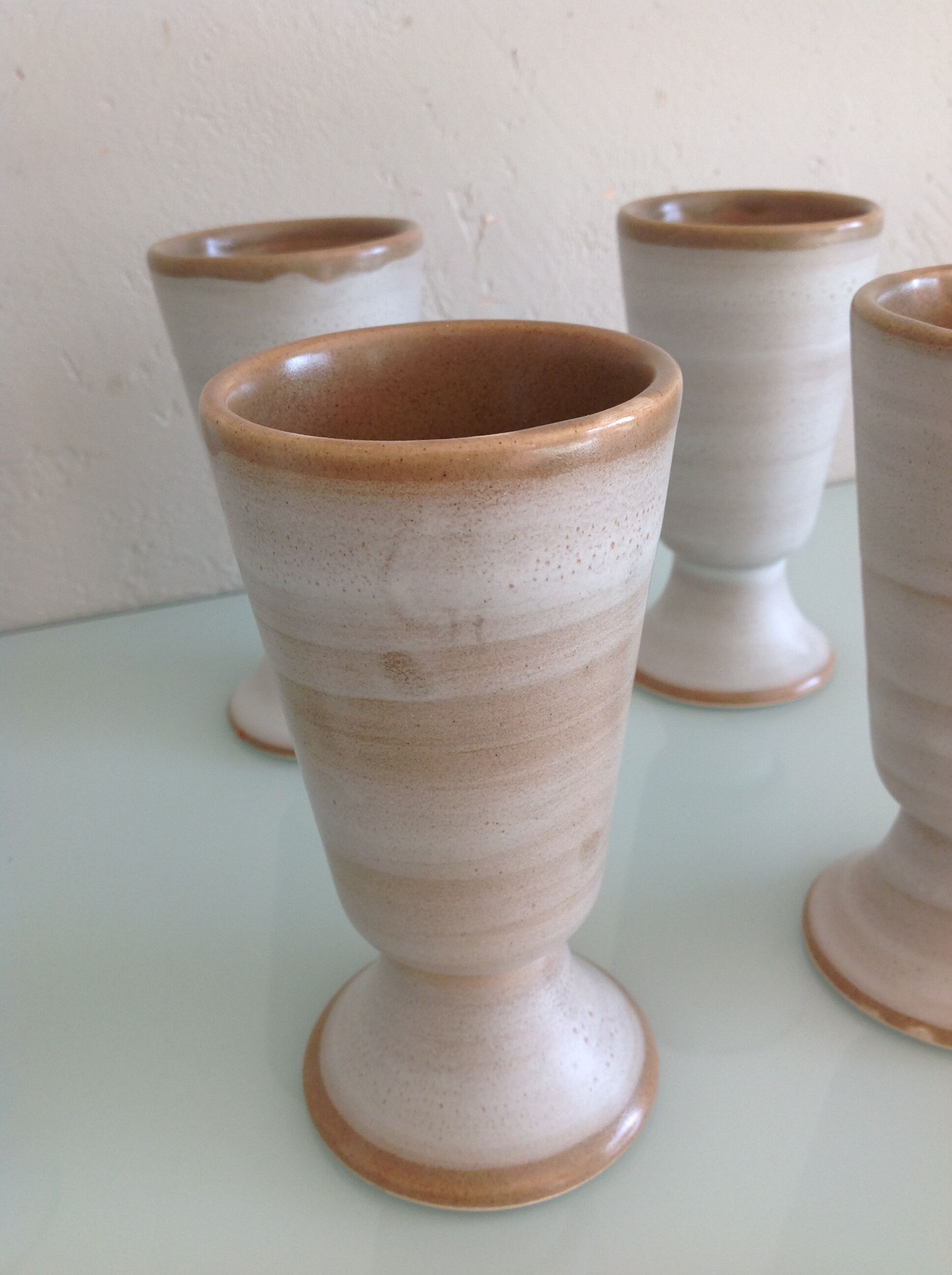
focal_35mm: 35
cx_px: 476
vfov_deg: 52.7
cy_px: 638
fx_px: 1287
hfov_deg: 40.6
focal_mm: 4.28
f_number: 2.4
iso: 50
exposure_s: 1/120
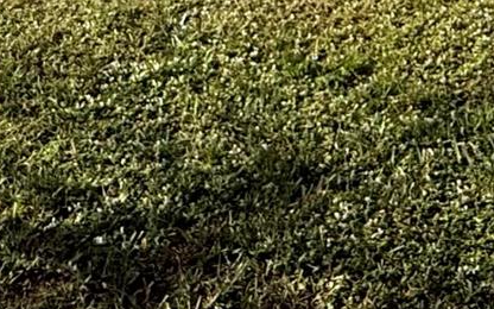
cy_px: -362
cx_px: 439
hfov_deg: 27.3
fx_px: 983
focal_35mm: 73
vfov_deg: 14.1
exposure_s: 1/3289
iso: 50
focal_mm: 2.22
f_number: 2.2
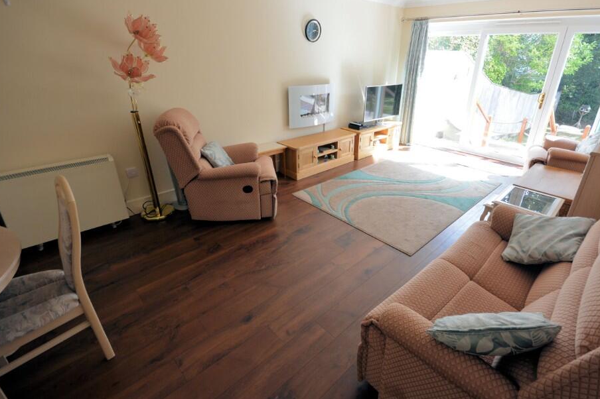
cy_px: 182
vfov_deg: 70.3
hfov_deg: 93.0
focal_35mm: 17
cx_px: 330
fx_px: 283
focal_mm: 10
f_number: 8
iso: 400
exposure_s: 1/30
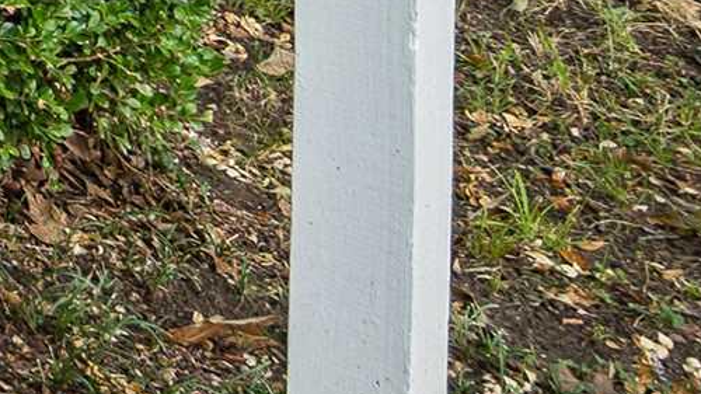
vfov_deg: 9.1
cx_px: -1280
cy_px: -843
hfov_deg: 12.2
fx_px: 1914
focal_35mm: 103
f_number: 5
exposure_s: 1/125
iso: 160
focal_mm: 16
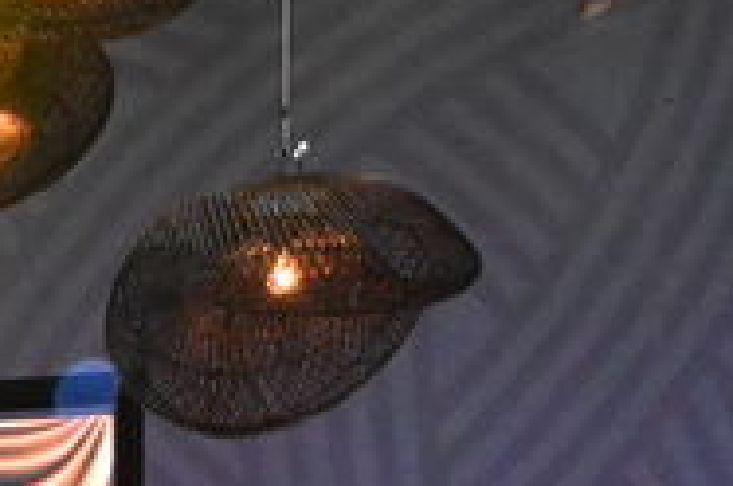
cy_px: 1362
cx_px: -690
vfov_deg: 10.2
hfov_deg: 15.8
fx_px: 2134
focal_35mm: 105
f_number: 7.1
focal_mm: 14
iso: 8000
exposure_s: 1/125
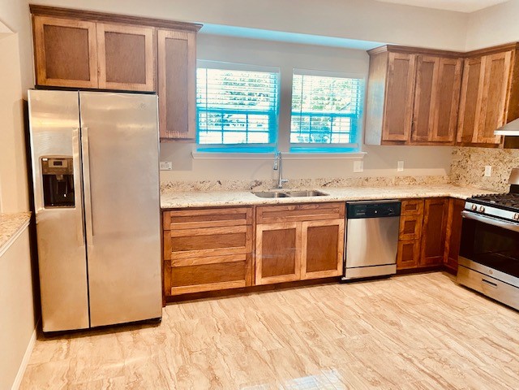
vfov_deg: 53.1
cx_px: 260
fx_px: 390
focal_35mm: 26
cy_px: 195
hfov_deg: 67.3
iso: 160
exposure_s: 1/60
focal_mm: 4.25
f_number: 1.8
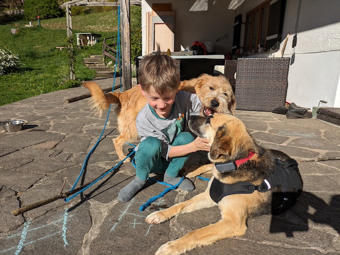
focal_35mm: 25
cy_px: 128
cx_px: 170
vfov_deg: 54.9
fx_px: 246
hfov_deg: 69.4
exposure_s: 1/3226
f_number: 1.89
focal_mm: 5.43
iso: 44
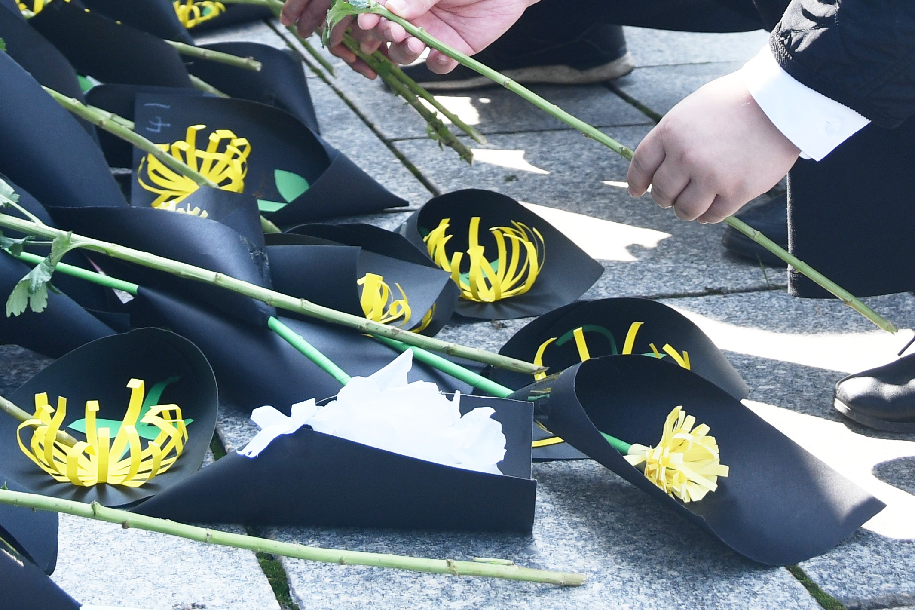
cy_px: -179
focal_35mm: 102
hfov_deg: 20.0
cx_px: 434
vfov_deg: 13.0
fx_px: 2592
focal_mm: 26
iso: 220
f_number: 5.6
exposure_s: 1/250
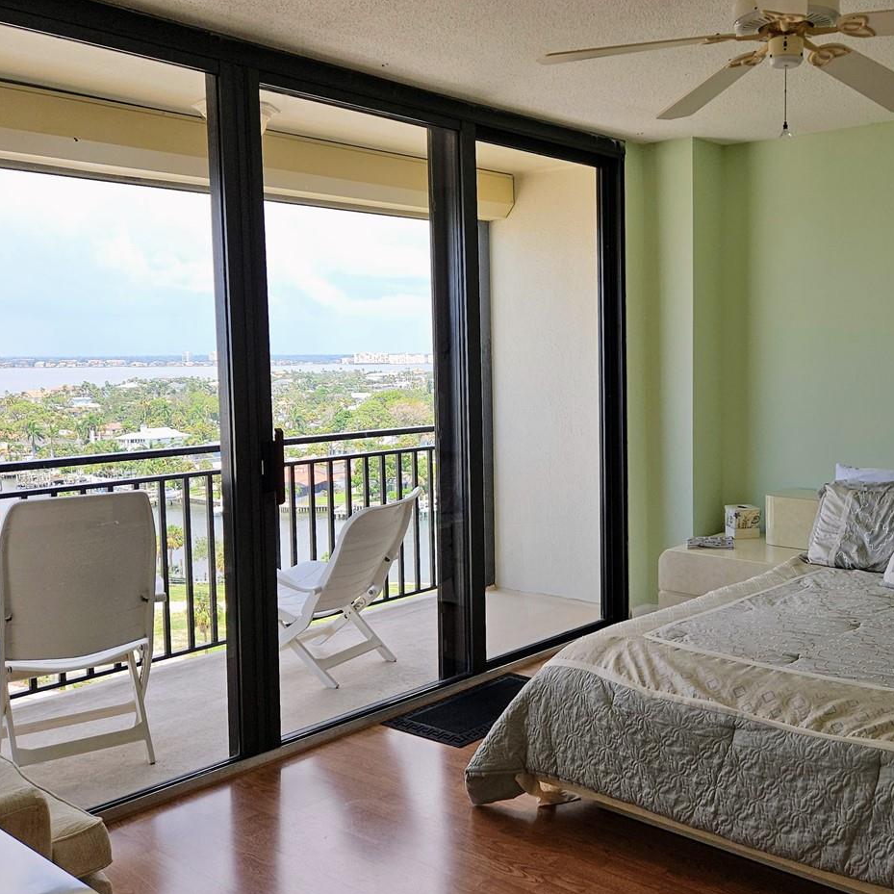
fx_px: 1023
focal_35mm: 35
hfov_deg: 45.9
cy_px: 405
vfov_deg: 47.2
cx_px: 644
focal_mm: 5.4
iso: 25
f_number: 1.8
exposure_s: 1/315
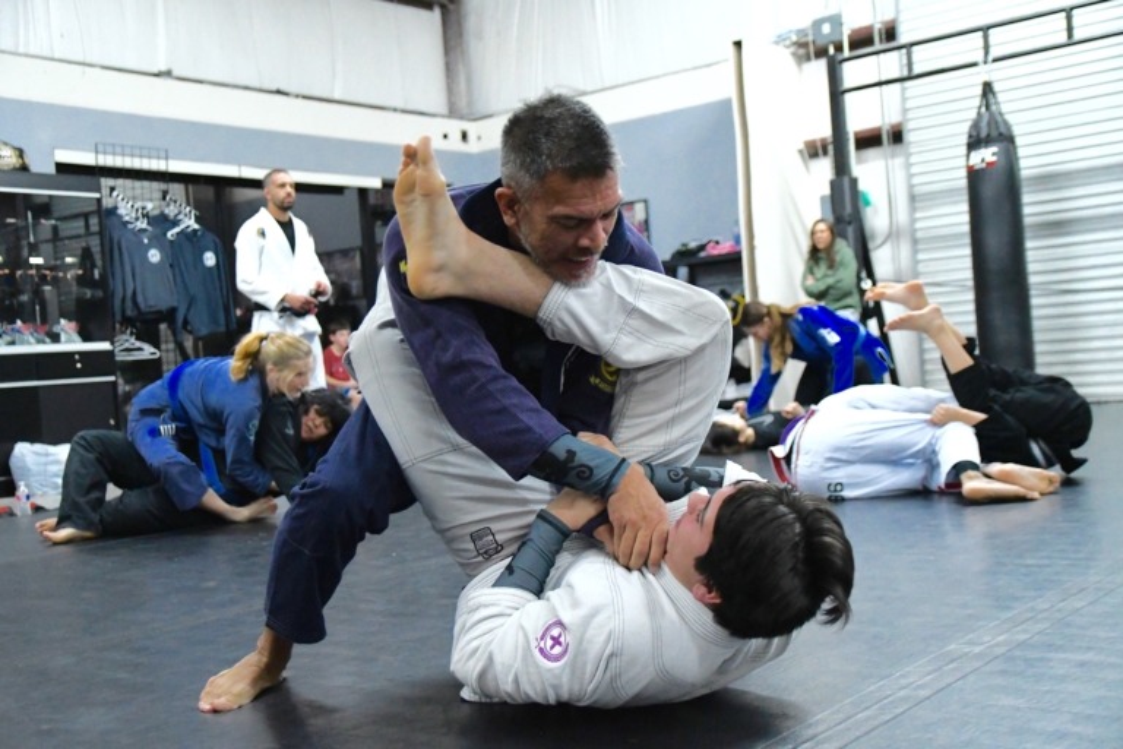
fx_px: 1341
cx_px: 562
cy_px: 374
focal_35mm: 43
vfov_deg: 31.2
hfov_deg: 45.4
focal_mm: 29
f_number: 3.2
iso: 6400
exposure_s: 1/320
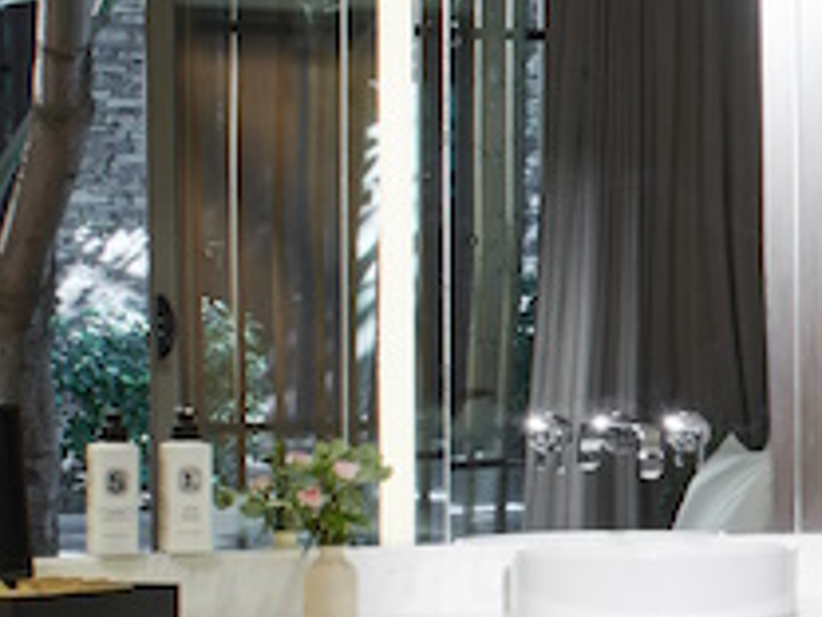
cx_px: 2363
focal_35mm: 160
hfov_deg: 9.8
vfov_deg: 9.1
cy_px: 799
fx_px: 3799
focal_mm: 24
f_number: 11
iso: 100
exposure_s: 1/5
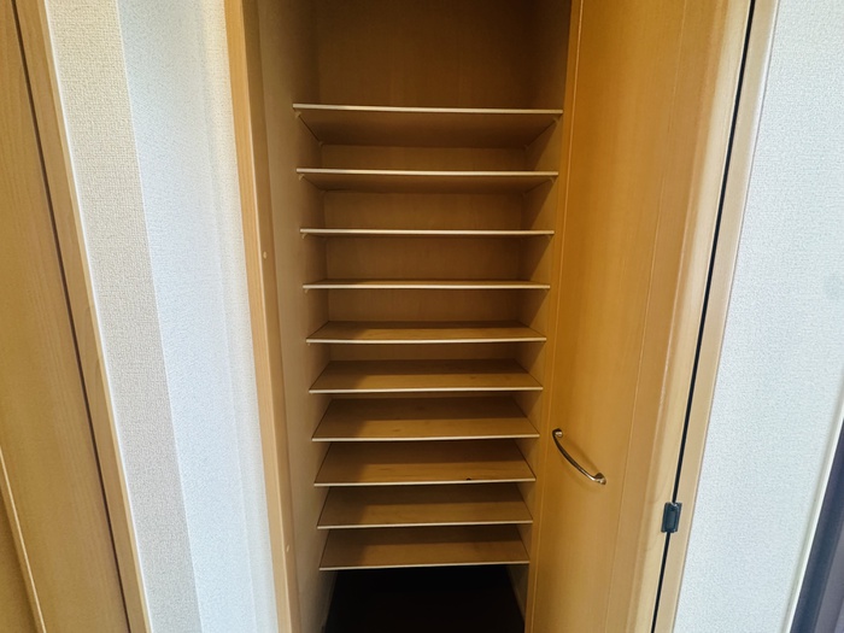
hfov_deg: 102.1
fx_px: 341
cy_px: 316
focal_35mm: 14
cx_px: 422
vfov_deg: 85.7
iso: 320
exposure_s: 1/60
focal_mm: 2.22
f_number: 2.2
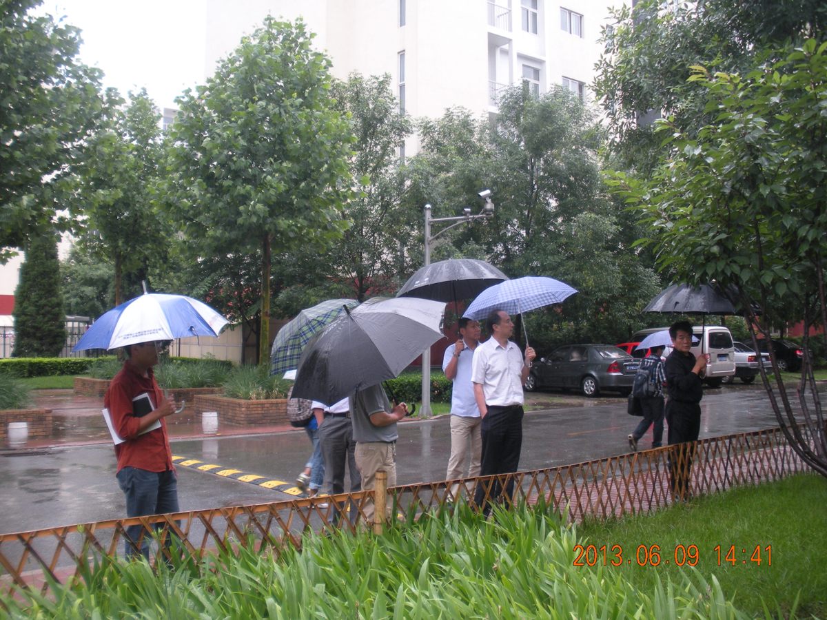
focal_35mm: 36
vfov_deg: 39.7
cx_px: 414
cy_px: 310
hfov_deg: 51.4
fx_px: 860
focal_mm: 6.3
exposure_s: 1/59.7
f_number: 3.5
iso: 92
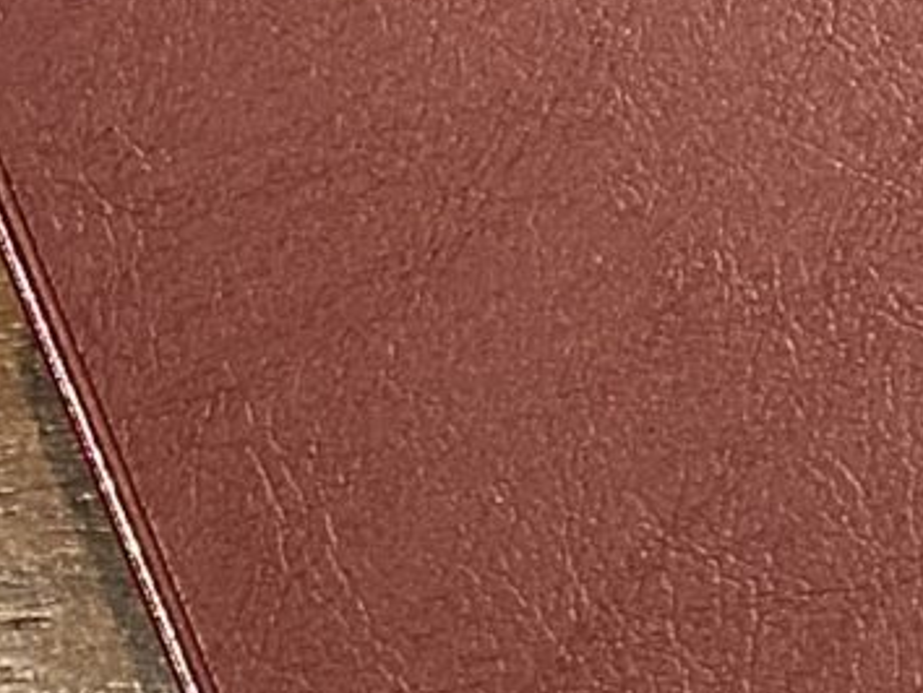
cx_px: 2495
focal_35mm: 188
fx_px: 5016
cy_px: 1795
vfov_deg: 7.3
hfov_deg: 9.0
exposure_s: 1/60
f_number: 1.8
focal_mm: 4.25
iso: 160
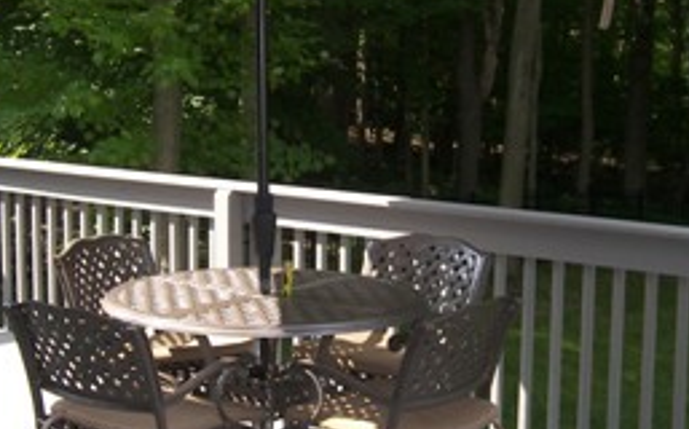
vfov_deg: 17.6
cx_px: 260
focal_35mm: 74
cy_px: 180
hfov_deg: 27.8
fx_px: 1388
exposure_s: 1/160
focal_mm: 5.9
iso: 50
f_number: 2.8
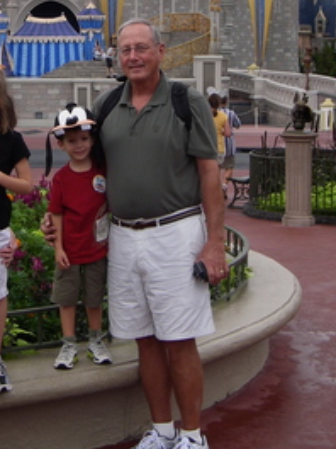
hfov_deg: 16.5
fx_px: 1152
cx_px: 71
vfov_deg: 21.8
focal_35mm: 89
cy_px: 97
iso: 80
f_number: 3.5
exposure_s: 1/200
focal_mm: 8.1
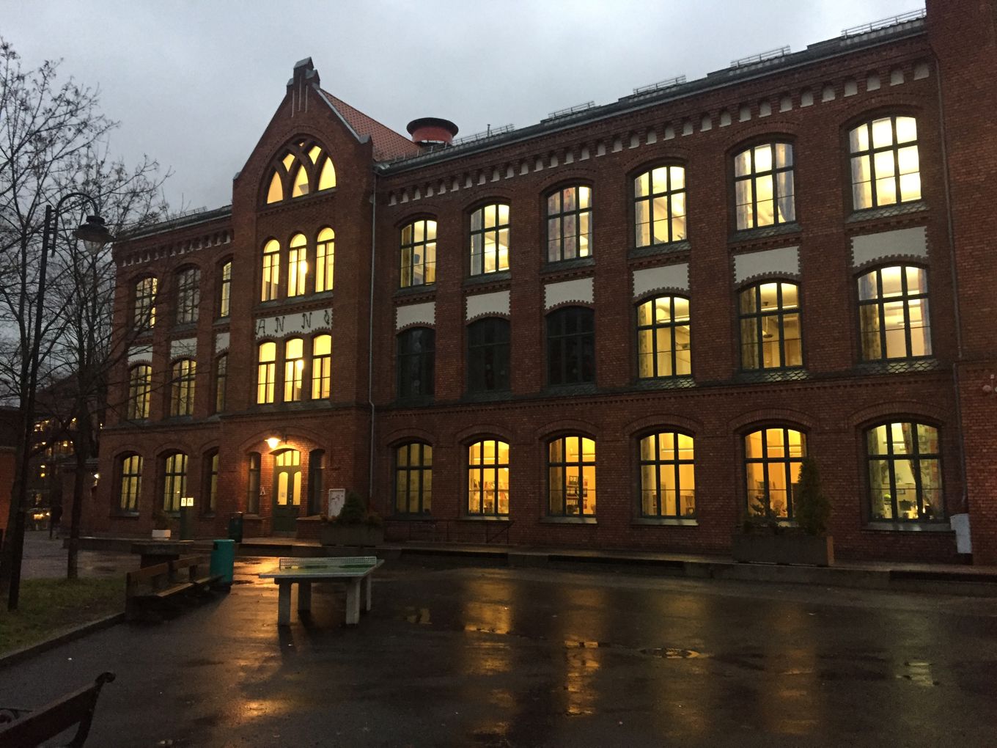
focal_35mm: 29
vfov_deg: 48.2
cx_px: 498
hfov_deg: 61.7
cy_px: 374
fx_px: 835
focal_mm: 4.15
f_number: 2.2
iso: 320
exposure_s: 1/33
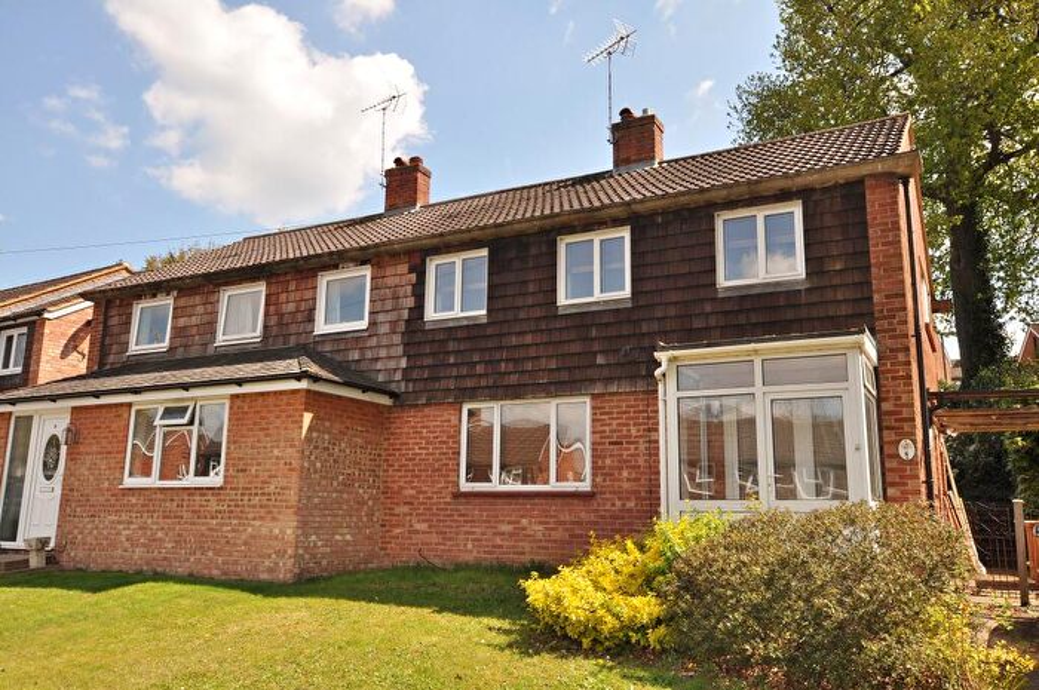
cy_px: 345
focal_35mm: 30
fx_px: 865
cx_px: 520
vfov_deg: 43.5
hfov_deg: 62.0
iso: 200
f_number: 9
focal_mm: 20
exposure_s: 1/200
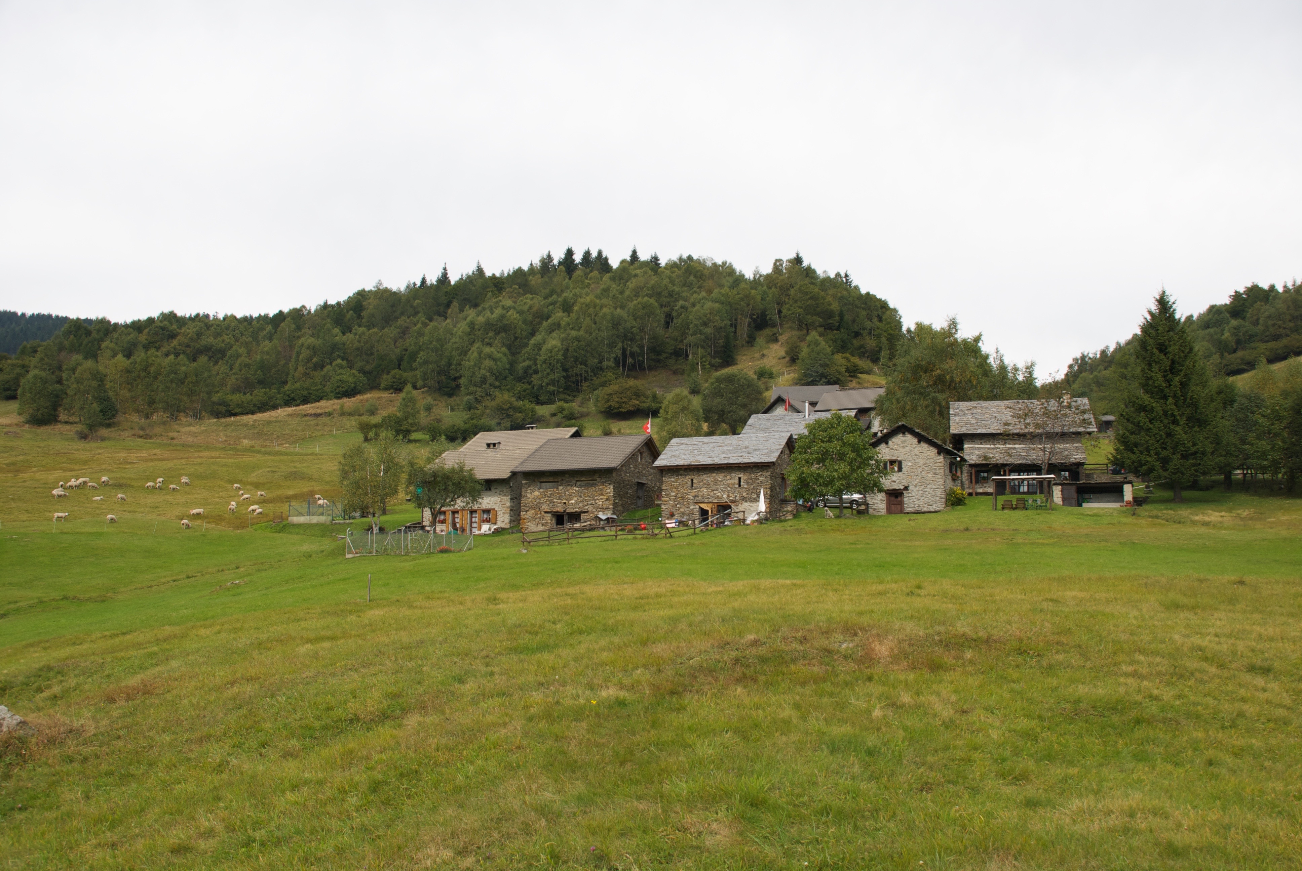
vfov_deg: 43.7
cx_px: 651
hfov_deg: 61.9
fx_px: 1086
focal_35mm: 30
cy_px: 436
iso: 100
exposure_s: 1/180
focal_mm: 20
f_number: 6.7
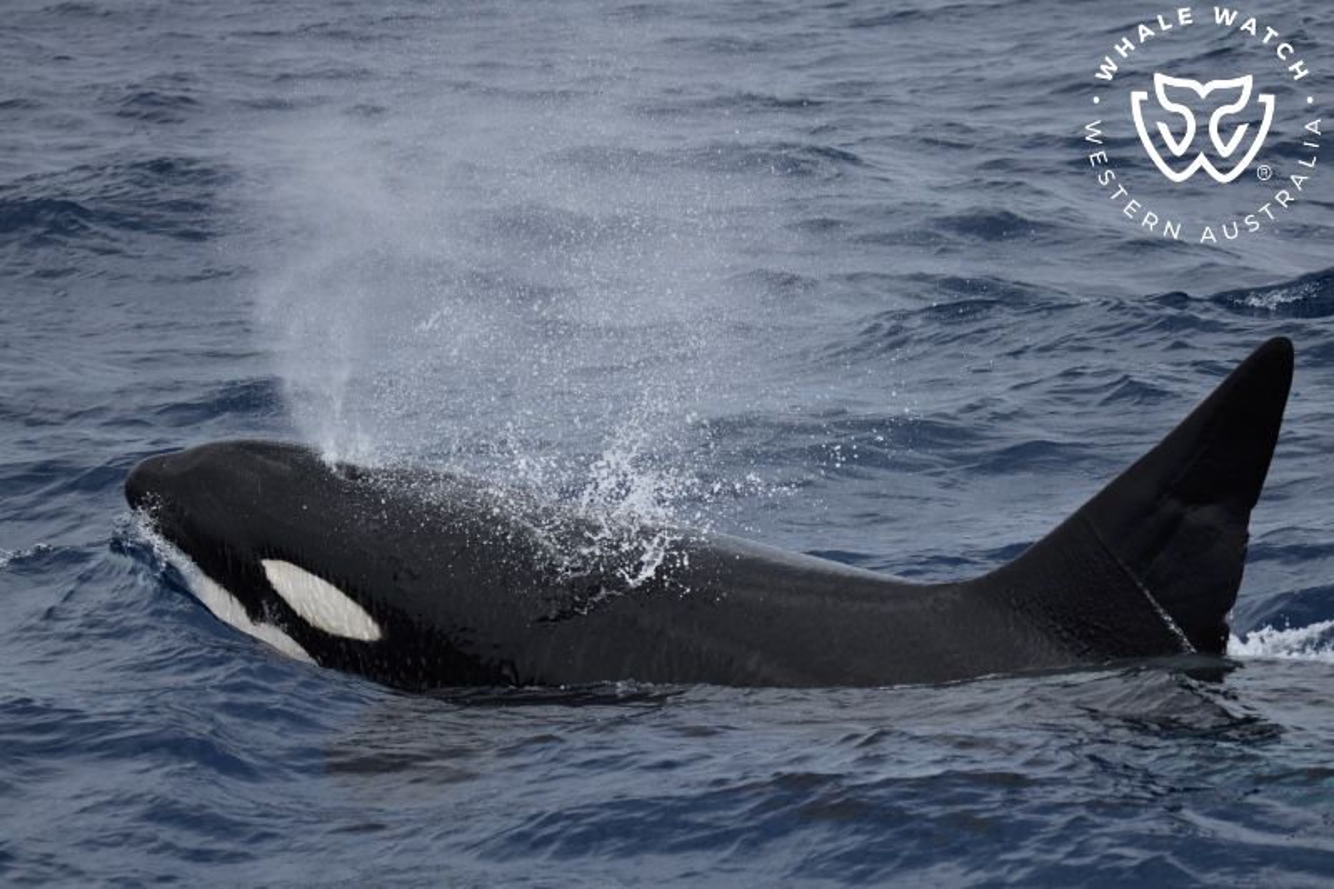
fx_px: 6483
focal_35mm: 175
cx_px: 667
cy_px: 444
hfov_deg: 11.7
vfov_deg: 7.8
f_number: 5.3
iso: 1250
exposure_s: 1/8000
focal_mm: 175
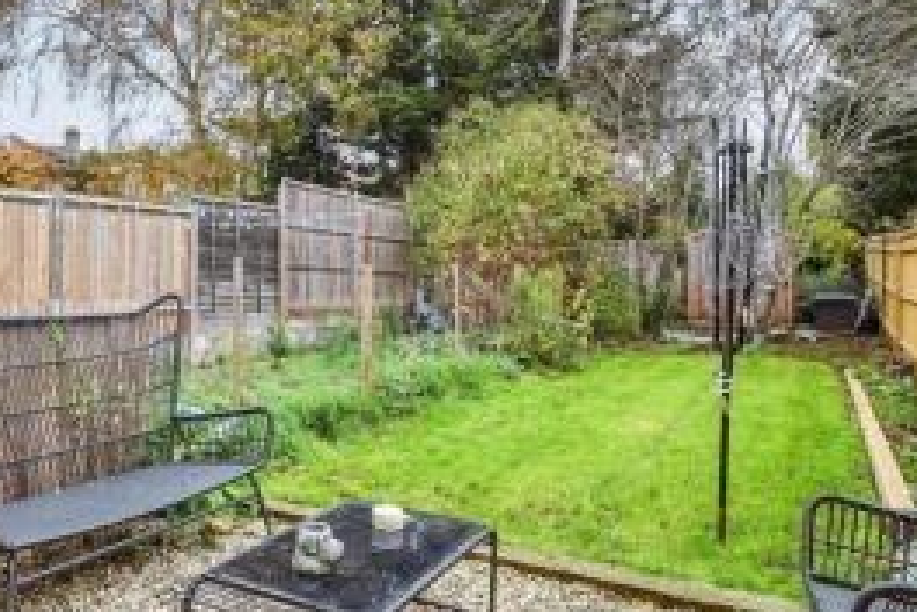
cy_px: 280
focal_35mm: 27
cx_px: 309
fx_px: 688
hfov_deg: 65.7
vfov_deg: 47.9
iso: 320
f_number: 8
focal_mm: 10
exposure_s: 1/100
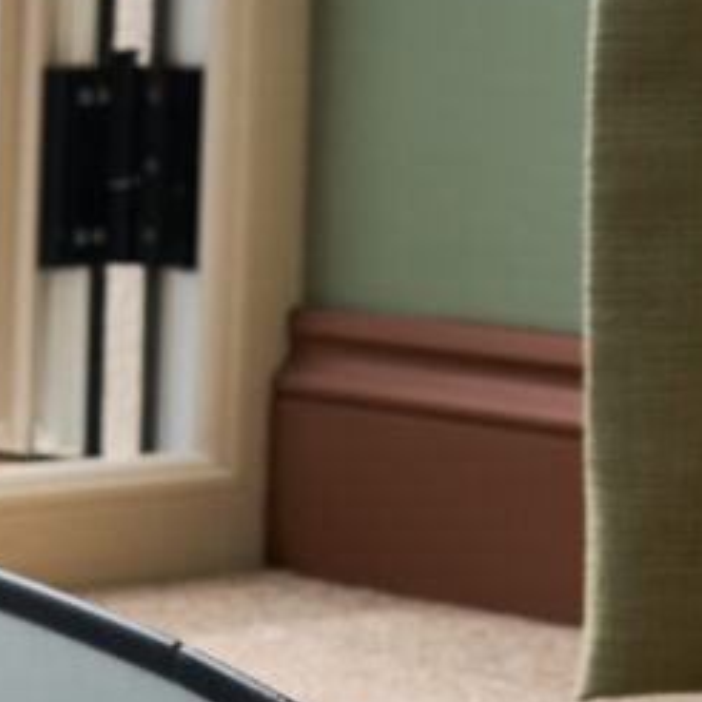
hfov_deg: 8.0
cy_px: 280
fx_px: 4268
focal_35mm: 186
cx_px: -1413
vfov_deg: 9.4
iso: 125
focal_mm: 35
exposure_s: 1/80
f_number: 4
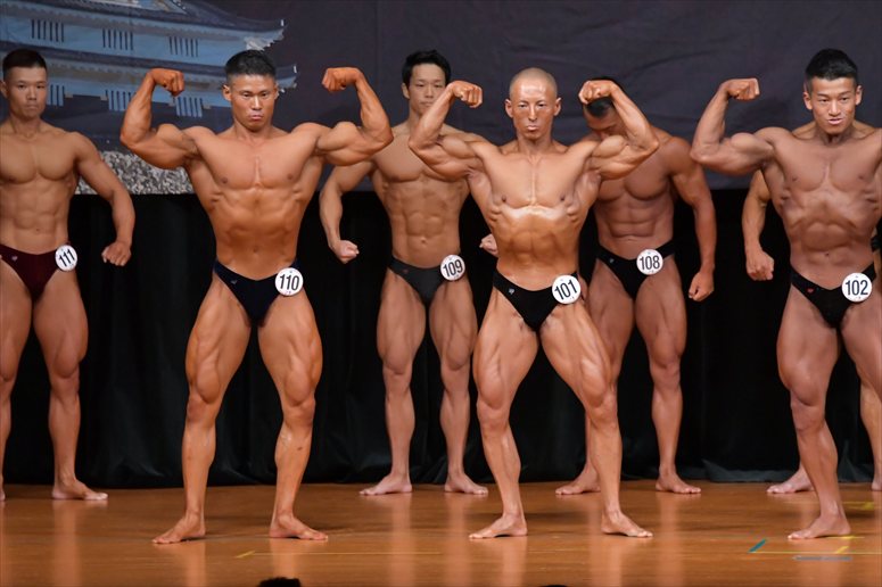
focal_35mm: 285
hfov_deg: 7.2
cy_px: 294
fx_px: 6979
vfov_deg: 4.8
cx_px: 441
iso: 5000
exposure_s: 1/400
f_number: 5.6
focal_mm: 190
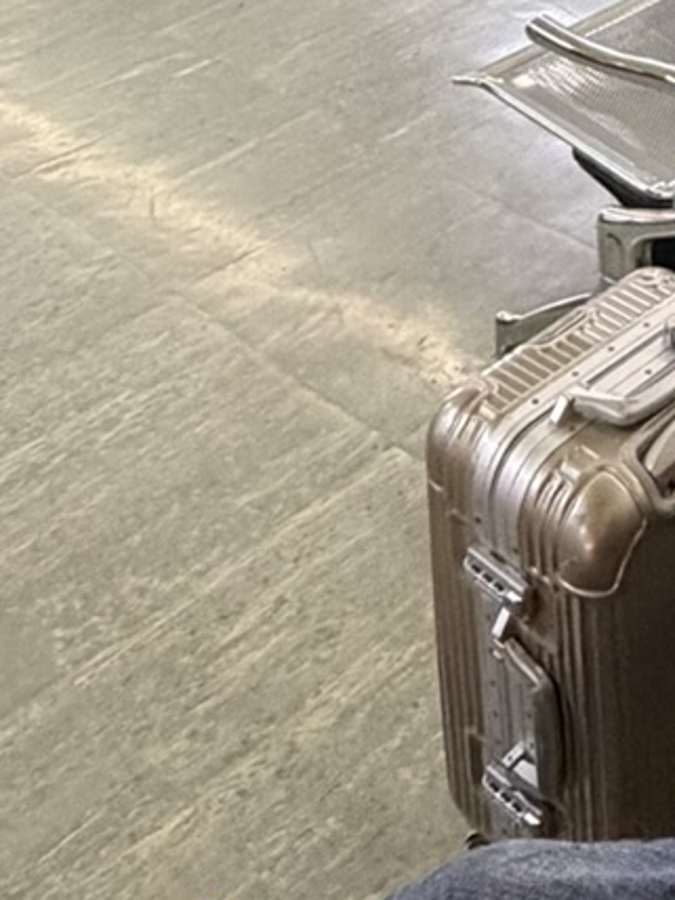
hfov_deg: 21.9
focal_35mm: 67
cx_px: 437
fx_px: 1742
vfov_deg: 24.2
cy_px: -360
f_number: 2.2
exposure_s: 1/60
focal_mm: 2.22
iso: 320
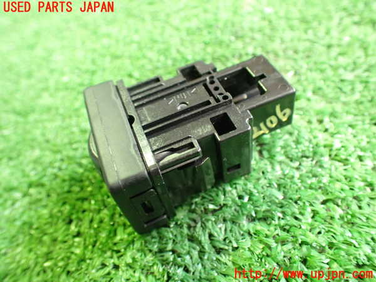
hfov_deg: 60.0
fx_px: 326
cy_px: 141
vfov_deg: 46.8
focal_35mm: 30
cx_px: 188
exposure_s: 1/30
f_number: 2.3
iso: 800
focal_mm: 5.4
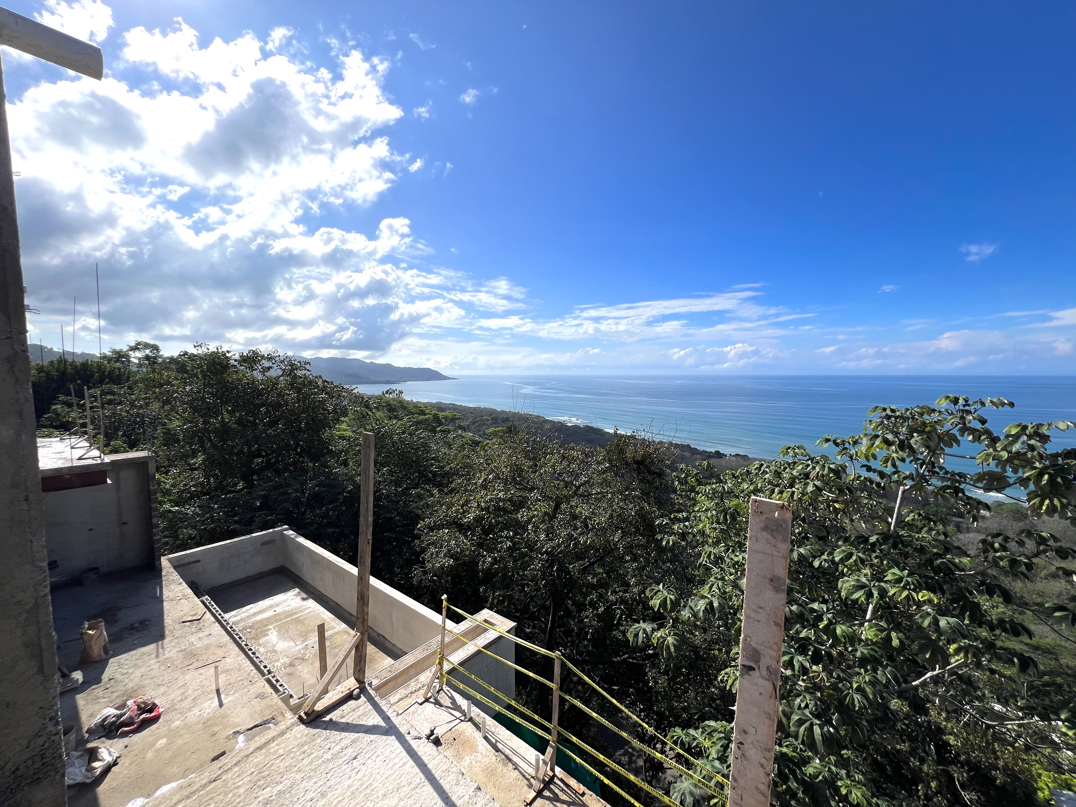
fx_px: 404
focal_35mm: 13
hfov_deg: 106.2
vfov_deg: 89.9
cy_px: 404
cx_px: 538
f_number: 1.8
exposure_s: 1/3534
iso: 32
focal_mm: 1.57
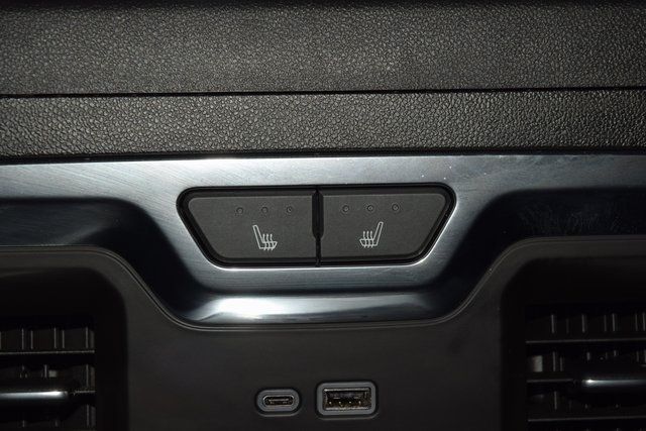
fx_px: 1884
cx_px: 323
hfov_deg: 19.5
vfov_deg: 13.0
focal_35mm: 105
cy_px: 216
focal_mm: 70
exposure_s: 1/125
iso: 100
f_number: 8
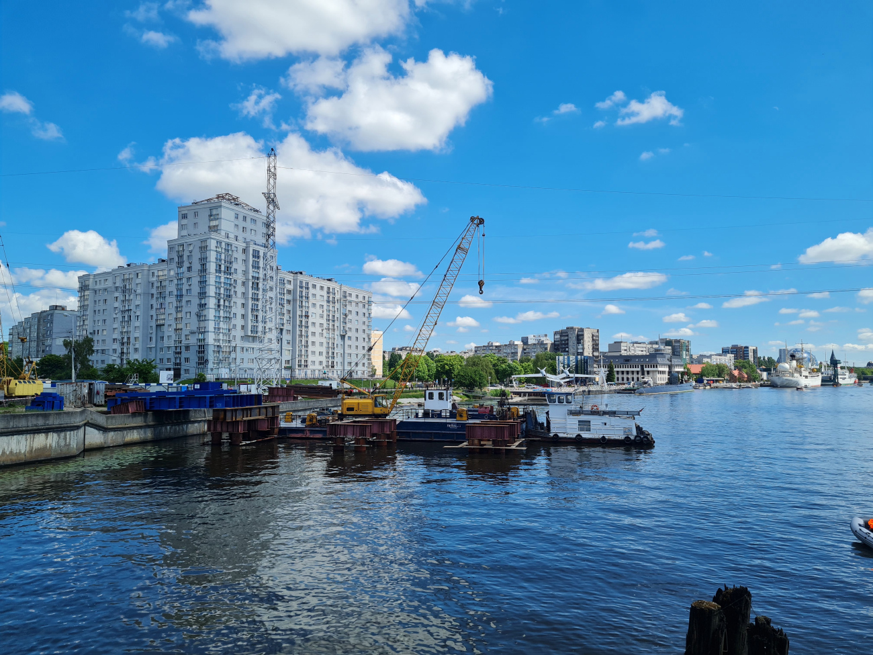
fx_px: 656
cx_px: 436
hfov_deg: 67.3
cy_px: 328
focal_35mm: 26
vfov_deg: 53.1
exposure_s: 1/2480
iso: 50
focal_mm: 5.4
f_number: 1.8
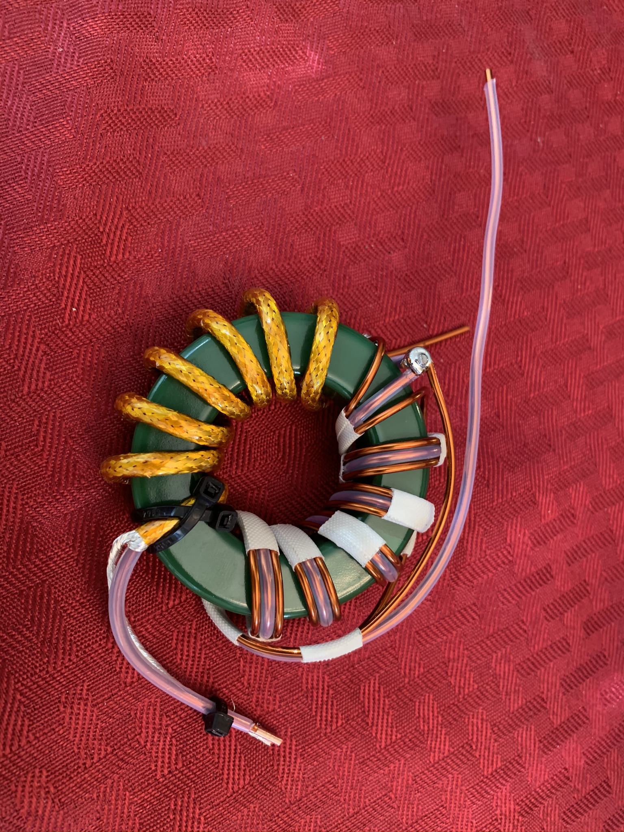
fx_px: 625
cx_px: 312
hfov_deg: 53.1
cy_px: 416
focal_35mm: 26
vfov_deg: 67.3
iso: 250
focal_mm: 4.25
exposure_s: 1/40
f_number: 1.8
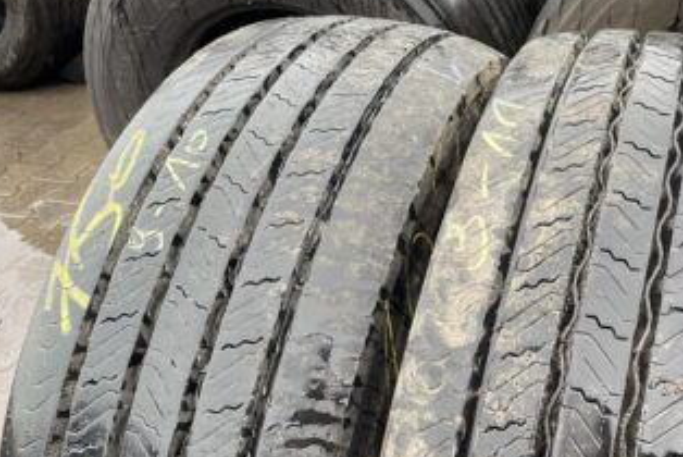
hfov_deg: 50.9
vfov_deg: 35.3
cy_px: 336
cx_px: 455
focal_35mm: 37
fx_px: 703
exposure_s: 1/113
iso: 125
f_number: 1.6
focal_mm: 4.2
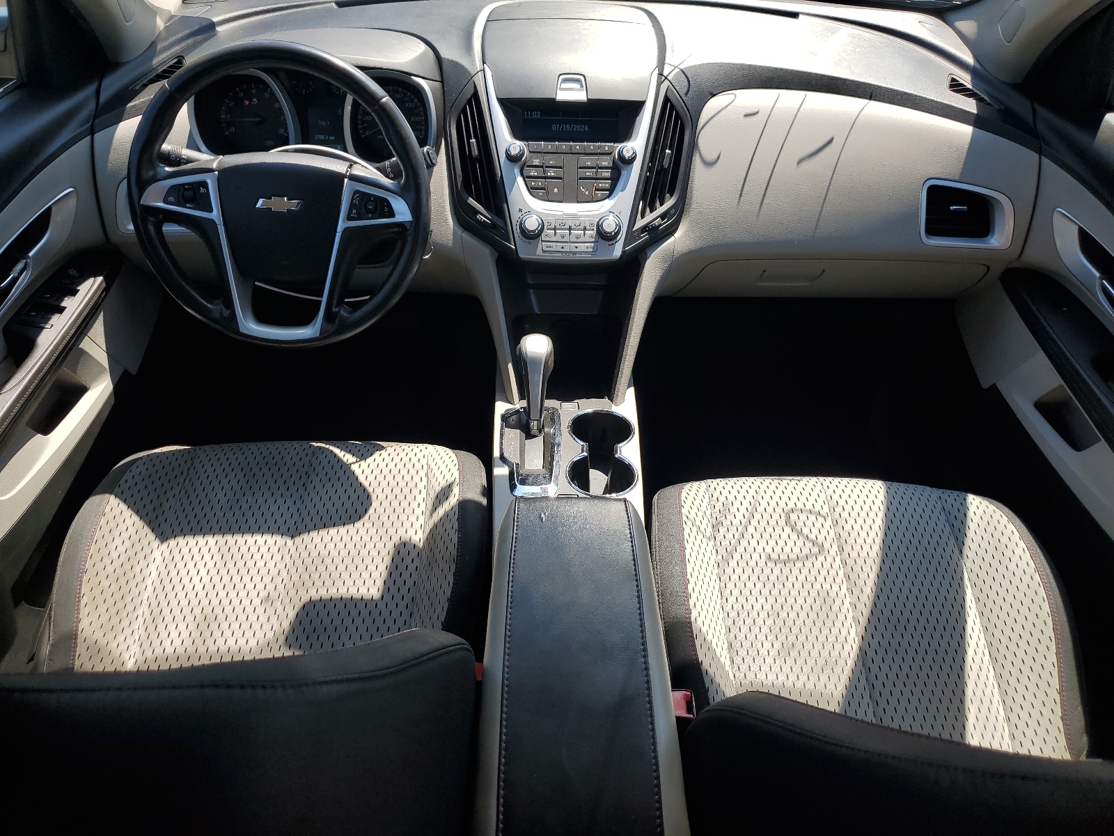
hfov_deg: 67.3
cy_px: 418
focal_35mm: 26
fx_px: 837
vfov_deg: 53.1
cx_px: 557
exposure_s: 1/1250
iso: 50
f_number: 1.5
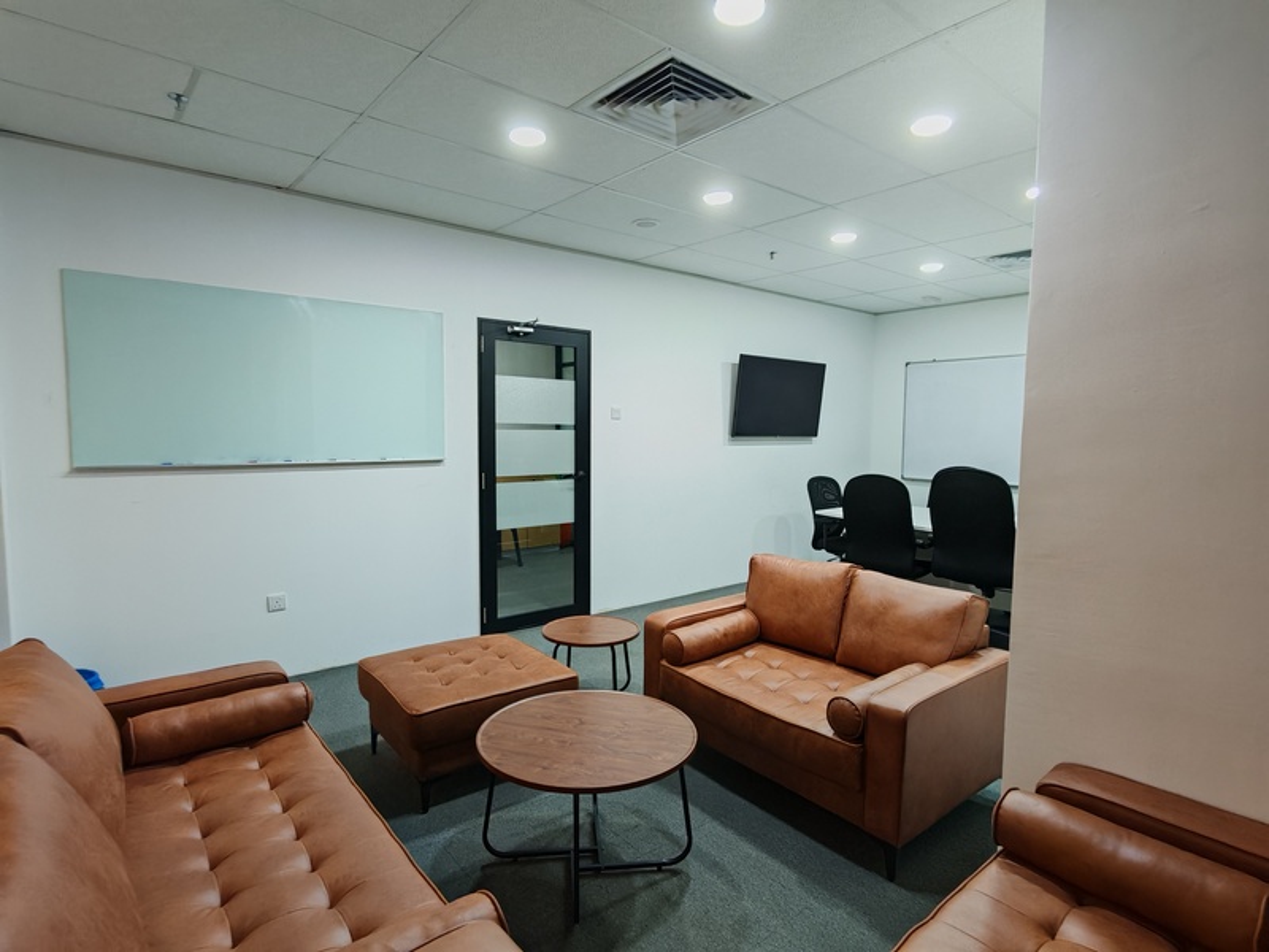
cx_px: 634
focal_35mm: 18
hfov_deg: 87.8
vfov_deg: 71.6
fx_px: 660
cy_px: 476
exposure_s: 1/33
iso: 250
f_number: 2
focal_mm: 1.82
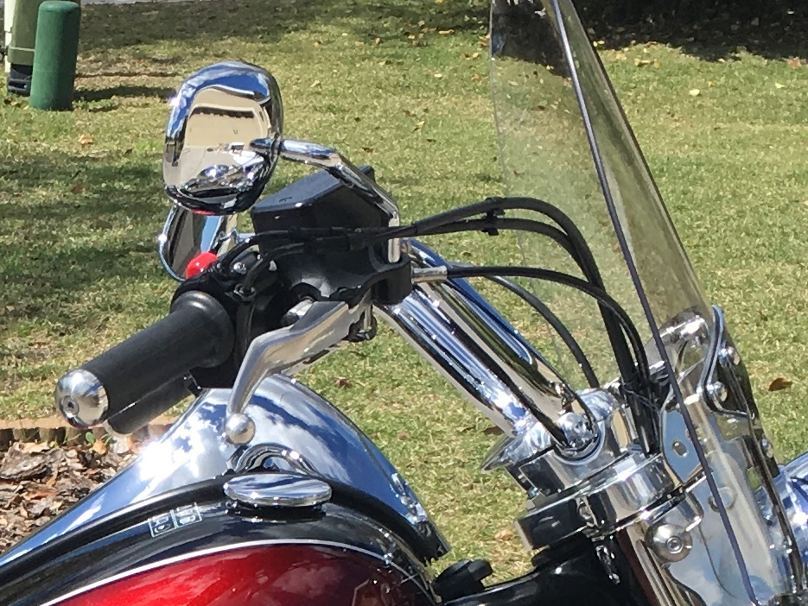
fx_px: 2919
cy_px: 976
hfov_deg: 15.1
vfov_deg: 11.3
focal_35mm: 125
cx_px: -199
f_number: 2.2
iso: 25
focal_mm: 4.15
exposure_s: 1/1538
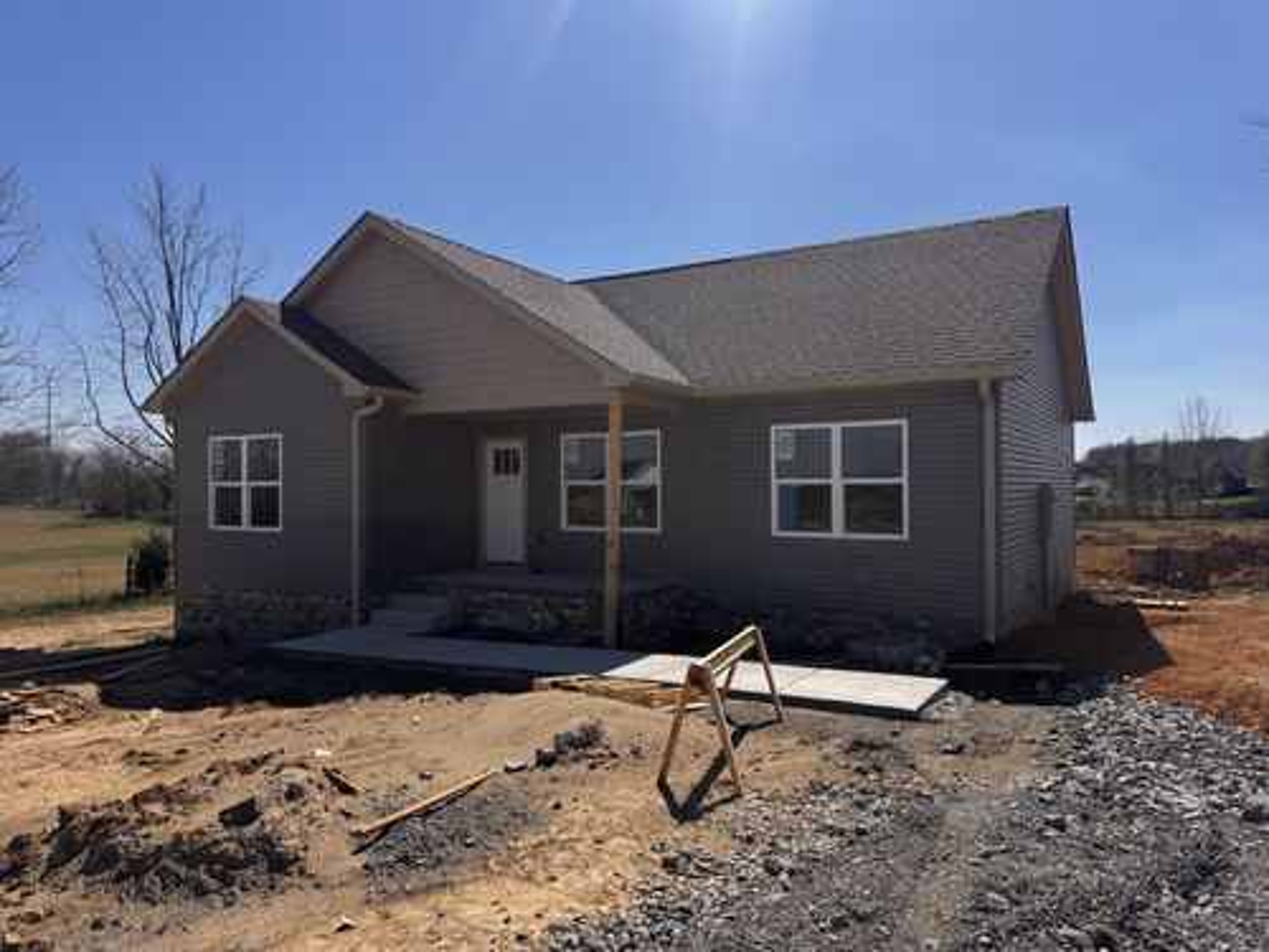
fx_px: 880
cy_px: 476
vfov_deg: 56.8
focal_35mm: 24
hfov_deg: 71.6
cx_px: 634
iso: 80
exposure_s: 1/5814
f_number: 1.78
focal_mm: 6.76
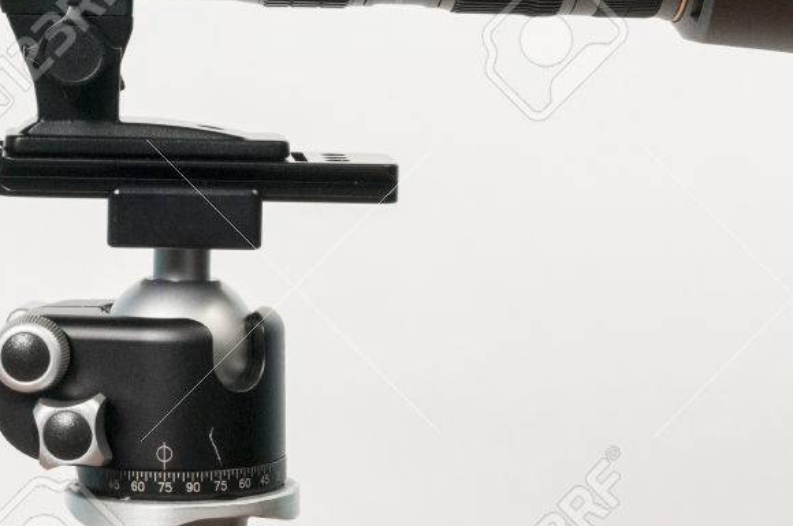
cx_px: 293
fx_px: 3695
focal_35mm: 168
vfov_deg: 8.1
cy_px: -10
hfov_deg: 12.2
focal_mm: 50
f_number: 16
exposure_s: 1/180
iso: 800
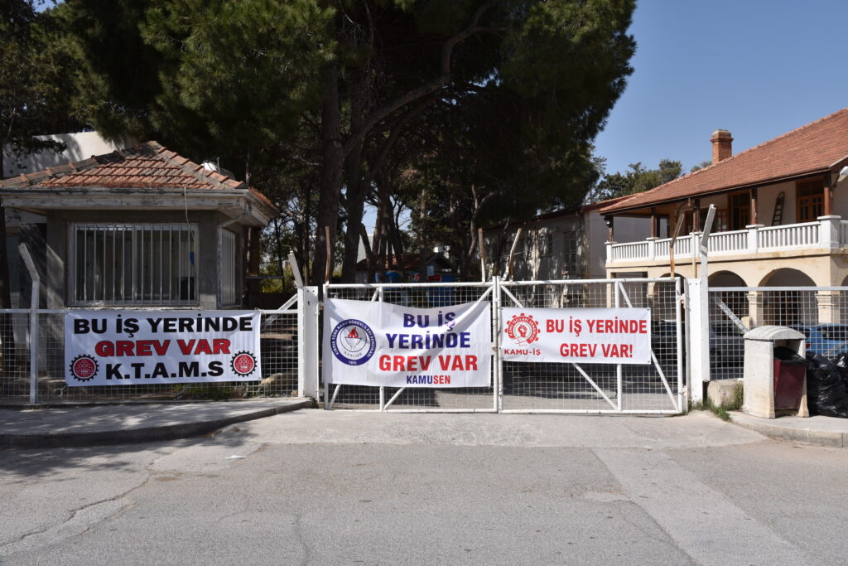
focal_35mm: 30
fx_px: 707
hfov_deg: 61.9
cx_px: 424
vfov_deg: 43.6
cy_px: 283
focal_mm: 30
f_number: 11
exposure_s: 1/200
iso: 100
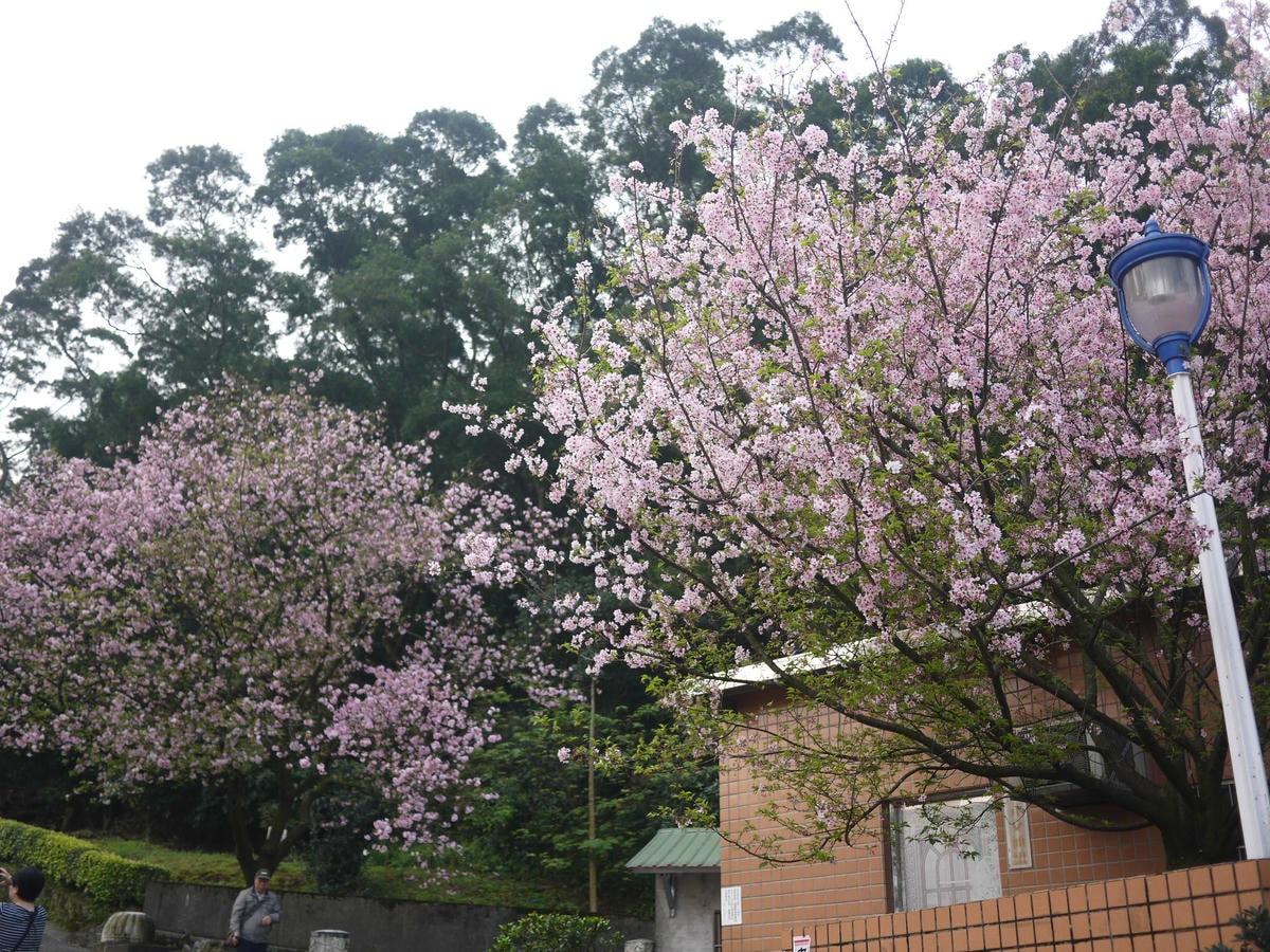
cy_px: 476
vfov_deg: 36.0
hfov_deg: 46.8
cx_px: 635
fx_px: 1468
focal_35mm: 40
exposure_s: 1/1000
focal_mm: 20
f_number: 2
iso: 160
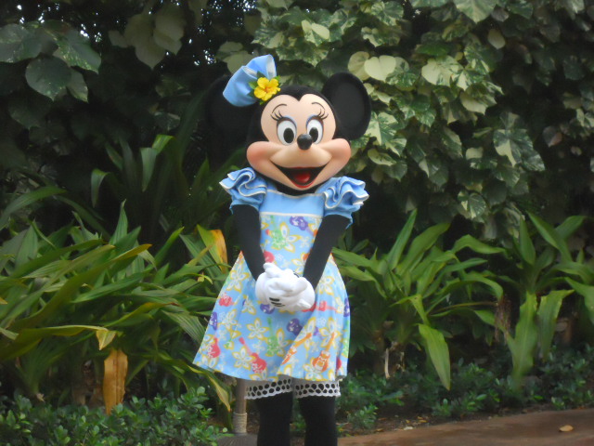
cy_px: 223
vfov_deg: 10.6
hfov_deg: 14.1
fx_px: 2402
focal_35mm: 140
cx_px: 297
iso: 800
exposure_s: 1/250
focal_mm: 25
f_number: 6.6
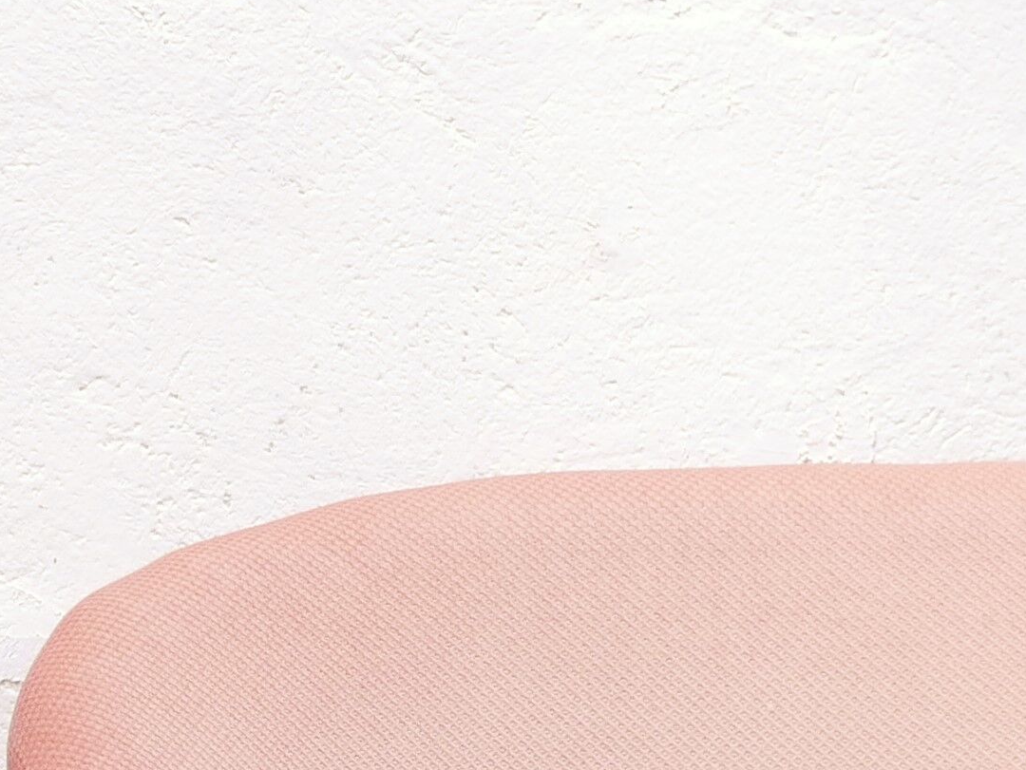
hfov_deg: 10.8
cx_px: -893
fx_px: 5041
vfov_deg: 8.7
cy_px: 447
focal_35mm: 170
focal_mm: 20
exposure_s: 1/60
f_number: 1.7
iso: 320
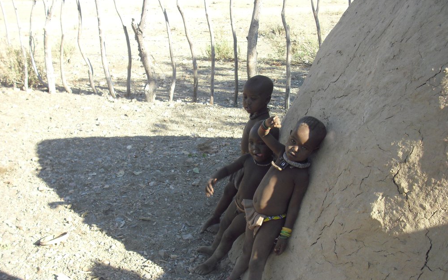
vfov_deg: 31.2
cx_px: 222
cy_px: 164
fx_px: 501
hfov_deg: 48.2
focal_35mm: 41
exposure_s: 1/60
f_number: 8
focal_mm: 6.2
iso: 100
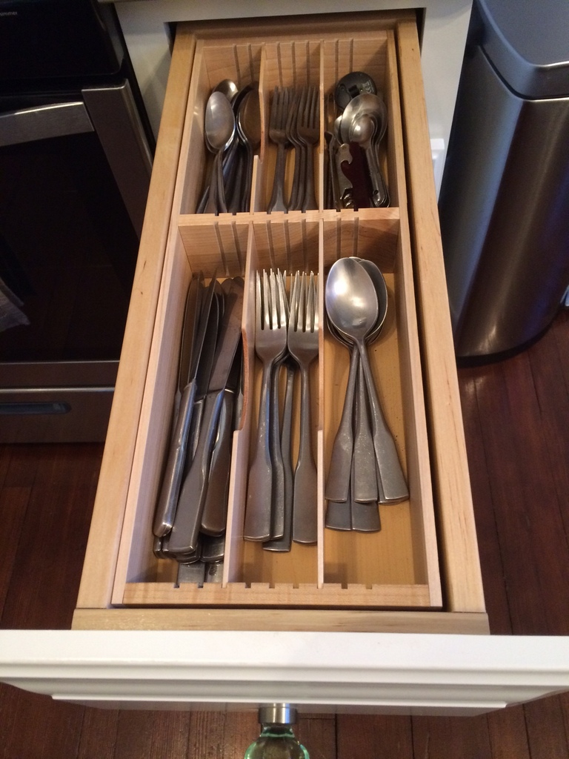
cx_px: 284
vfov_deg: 61.7
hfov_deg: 48.2
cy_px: 380
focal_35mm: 29
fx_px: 636
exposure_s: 1/30
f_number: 2.2
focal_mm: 4.15
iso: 250
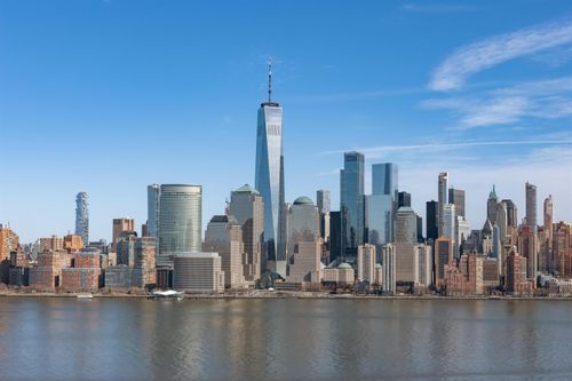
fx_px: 762
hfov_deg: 41.1
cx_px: 286
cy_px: 190
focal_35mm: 48
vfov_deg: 28.1
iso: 200
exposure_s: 1/320
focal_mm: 48
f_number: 8
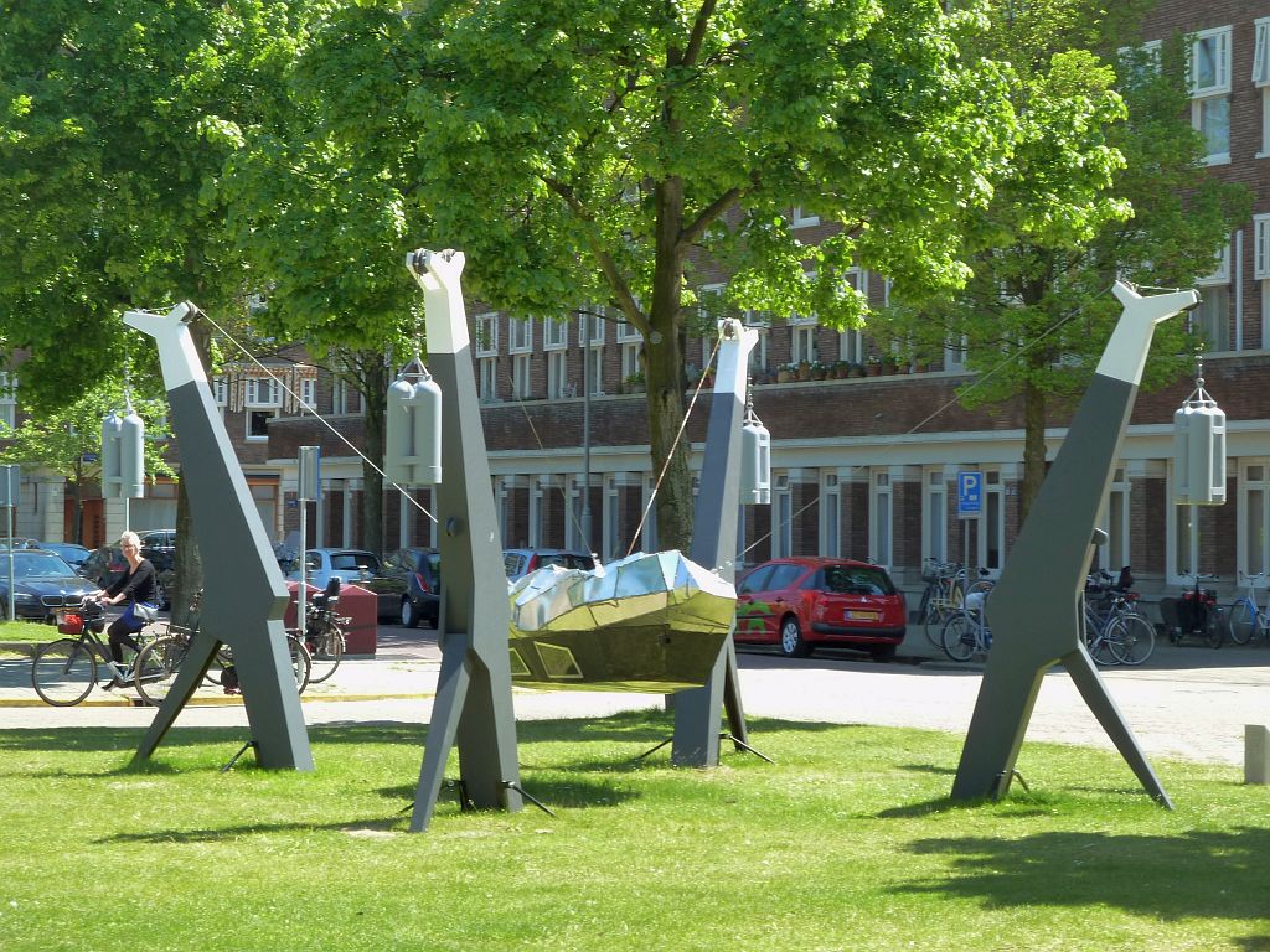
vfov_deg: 14.2
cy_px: 476
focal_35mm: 104
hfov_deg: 18.9
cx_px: 635
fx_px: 3816
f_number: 4.3
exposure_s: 1/100
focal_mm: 17
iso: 125
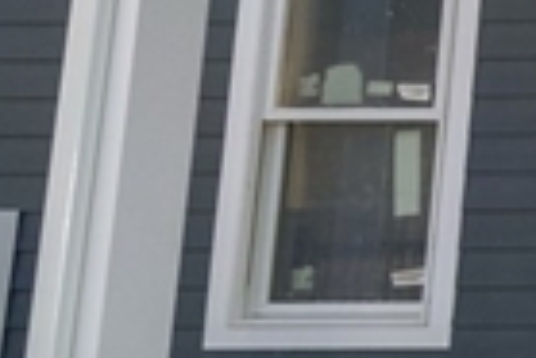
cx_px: 1920
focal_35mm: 103
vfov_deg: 13.0
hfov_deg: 9.3
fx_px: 1535
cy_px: -48
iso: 1250
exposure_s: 1/400
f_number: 7.1
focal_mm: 14
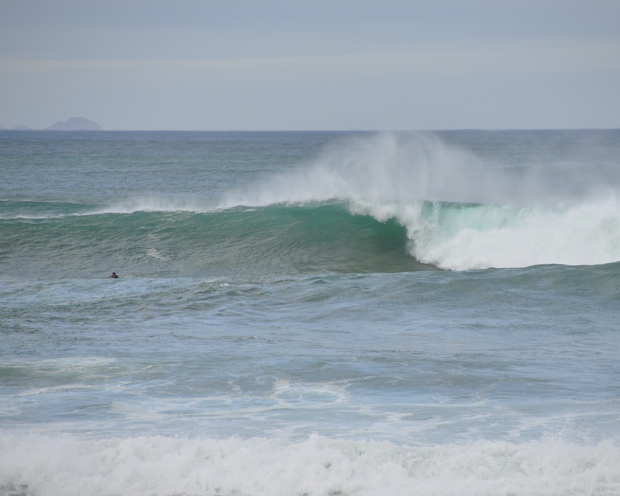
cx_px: 356
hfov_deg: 5.7
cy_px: 248
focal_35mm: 340
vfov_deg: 4.6
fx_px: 6238
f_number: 7.1
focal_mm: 200
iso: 200
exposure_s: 1/800
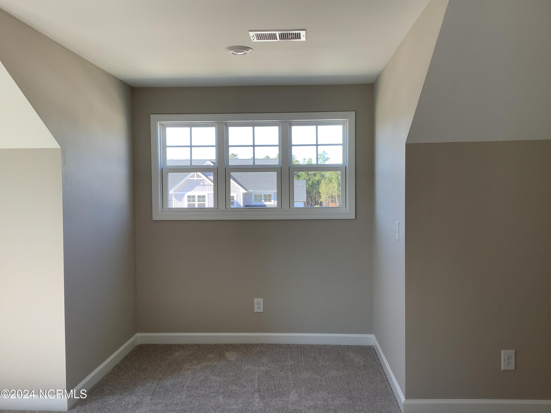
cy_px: 206
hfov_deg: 58.4
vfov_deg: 45.4
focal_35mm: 31
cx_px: 276
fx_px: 493
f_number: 2.4
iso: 64
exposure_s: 1/120
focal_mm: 3.3
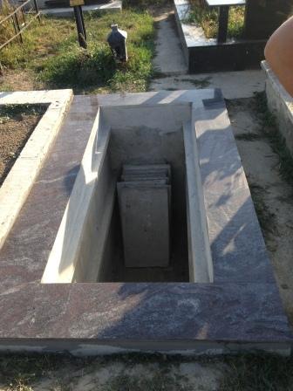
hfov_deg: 42.9
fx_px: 372
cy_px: 196
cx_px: 146
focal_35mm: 33
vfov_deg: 55.4
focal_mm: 4.12
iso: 50
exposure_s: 1/493
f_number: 2.4
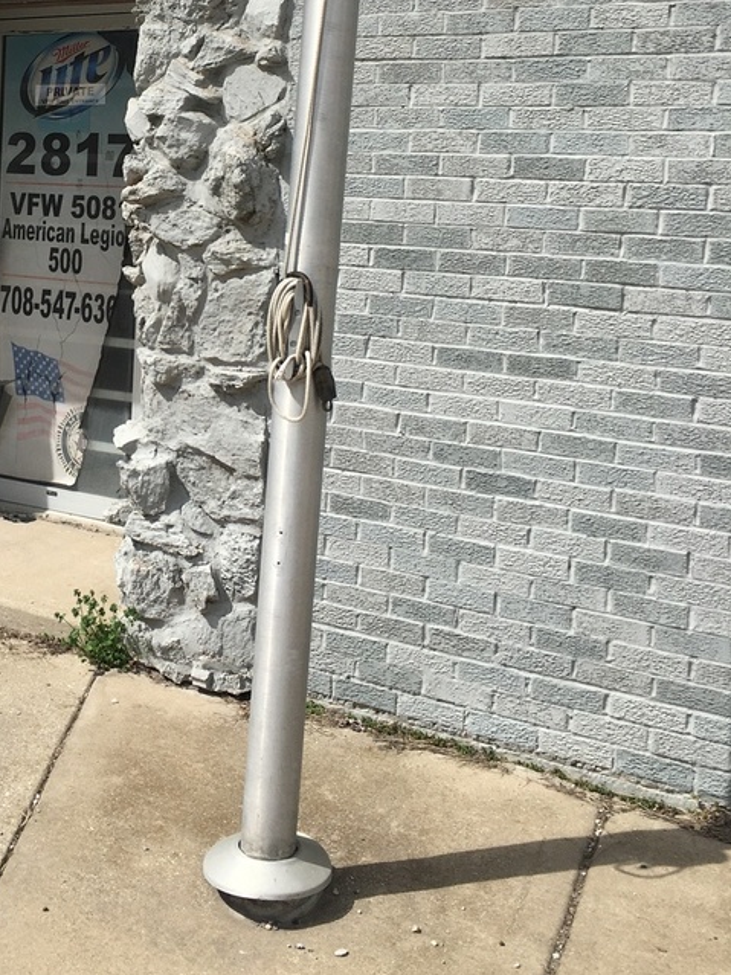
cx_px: 118
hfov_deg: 28.8
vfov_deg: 37.8
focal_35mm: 49
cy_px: 229
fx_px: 1380
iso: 25
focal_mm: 4.15
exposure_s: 1/1570
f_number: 2.2
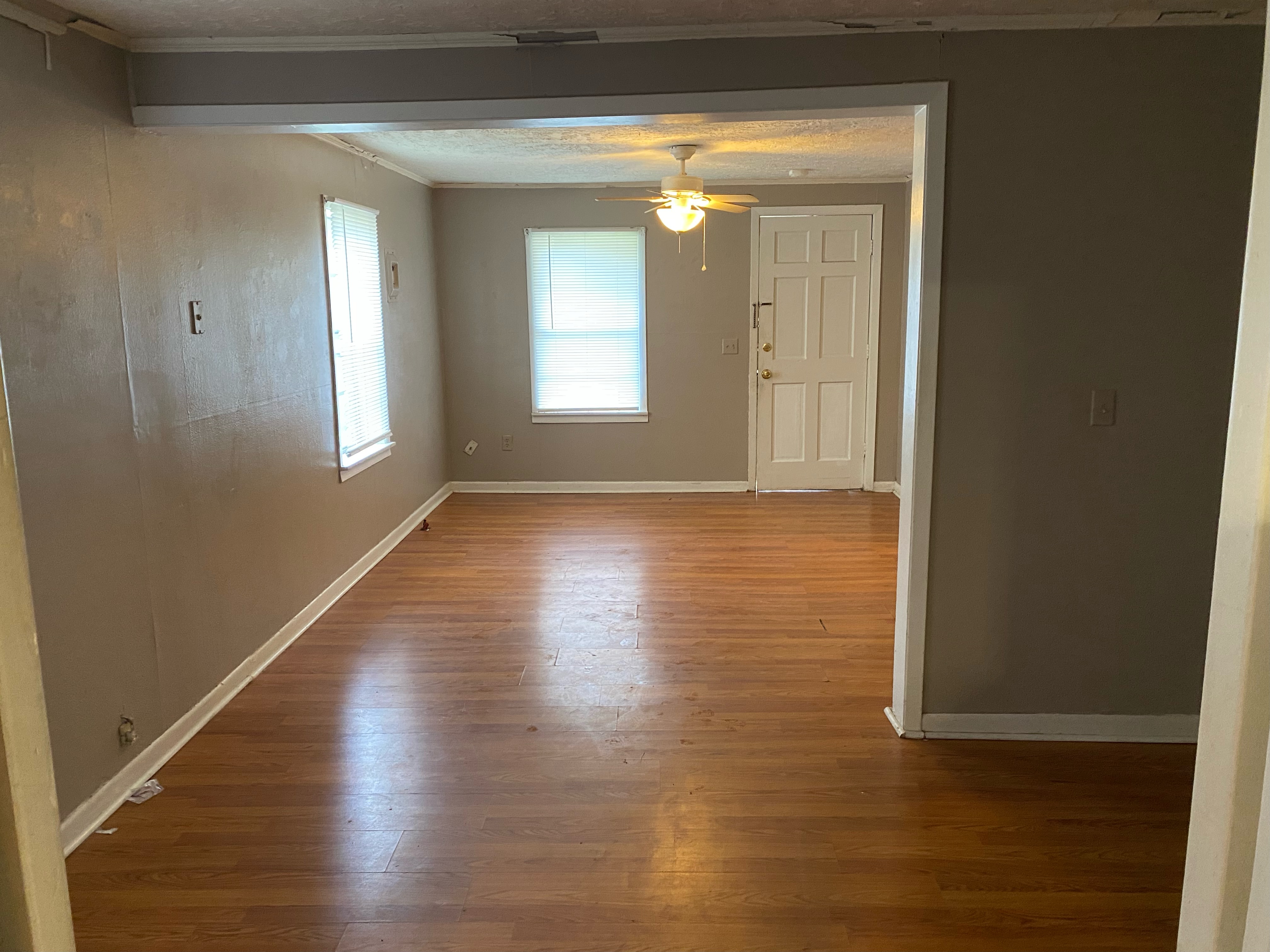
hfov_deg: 67.3
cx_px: 635
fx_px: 954
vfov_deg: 53.1
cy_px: 476
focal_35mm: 26
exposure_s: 1/40
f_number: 1.8
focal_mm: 4.25
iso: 400
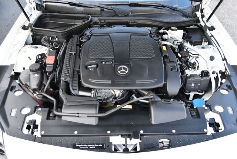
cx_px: 118
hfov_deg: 53.1
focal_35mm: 36
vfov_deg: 36.9
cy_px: 80
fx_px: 237
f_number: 4
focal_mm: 18
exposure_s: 1/250
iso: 400
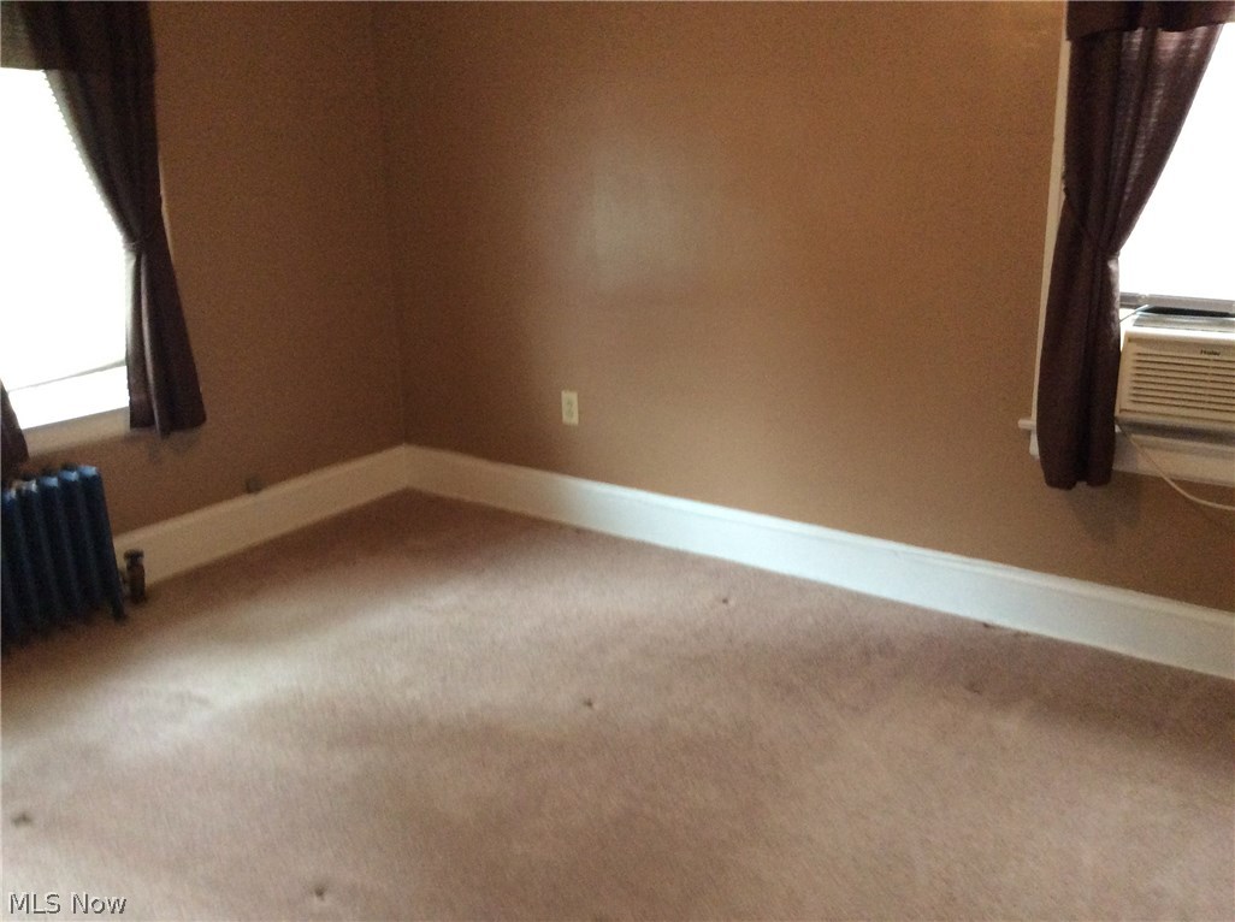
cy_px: 461
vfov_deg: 44.0
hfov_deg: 56.9
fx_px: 1140
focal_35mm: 32
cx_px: 618
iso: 250
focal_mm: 3.3
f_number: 2.4
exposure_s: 1/24
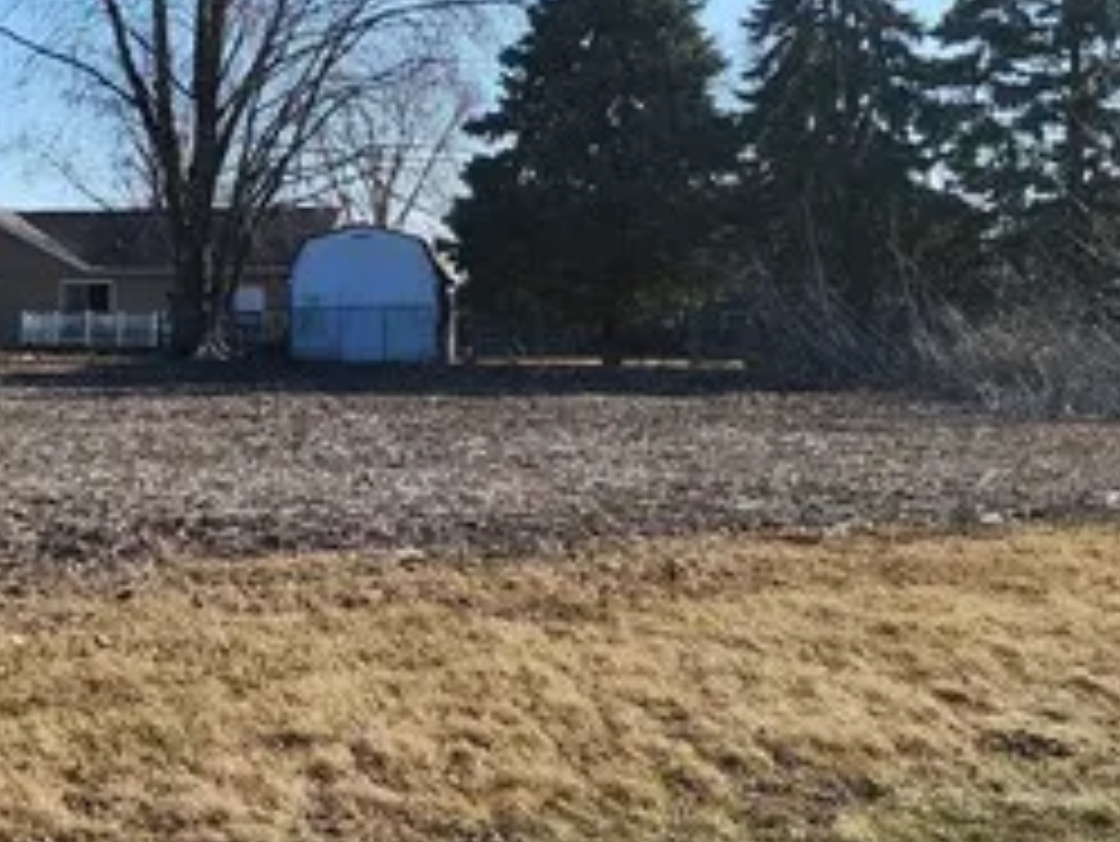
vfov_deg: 24.7
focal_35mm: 59
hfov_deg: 31.2
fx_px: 1910
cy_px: 257
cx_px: 112
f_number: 1.8
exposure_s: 1/1105
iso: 12
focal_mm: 6.4
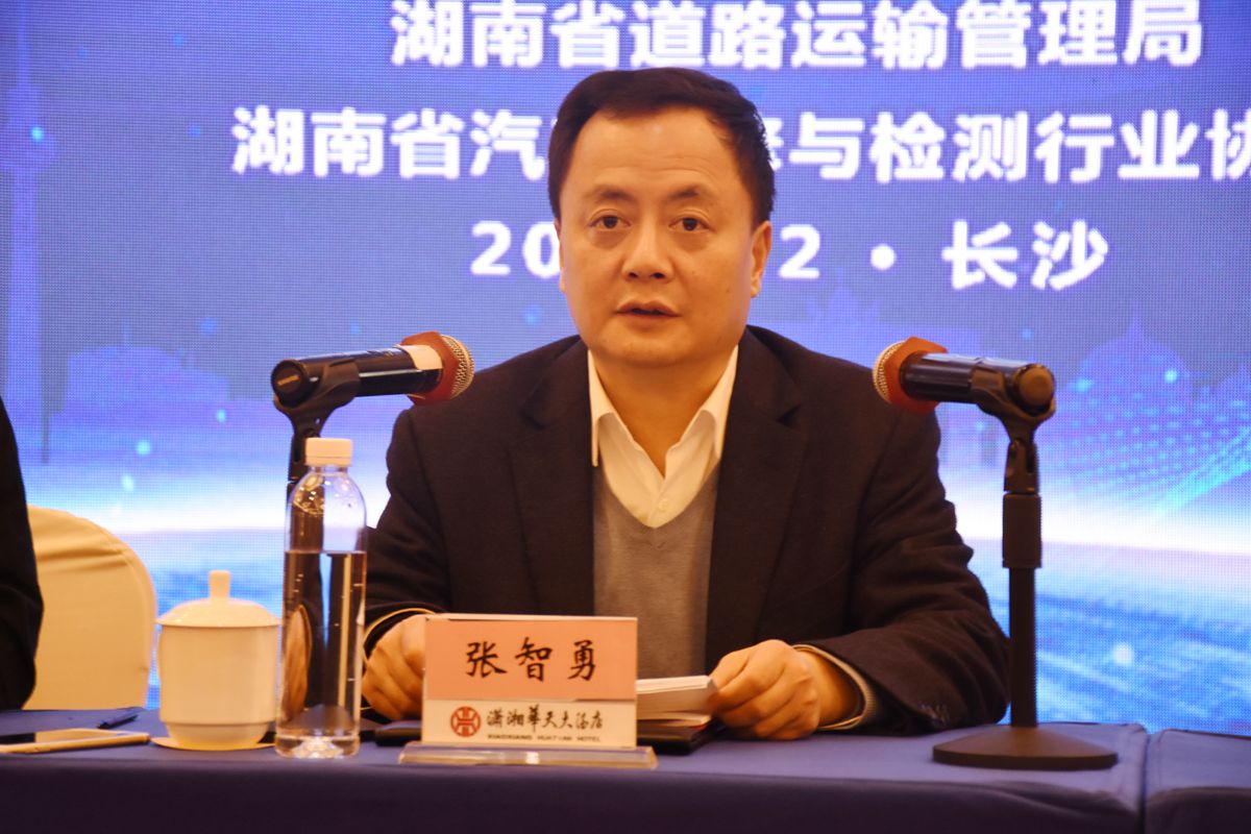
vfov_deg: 10.2
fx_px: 4691
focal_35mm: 135
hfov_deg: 15.2
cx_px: 626
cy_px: 417
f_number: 5.3
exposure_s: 1/40
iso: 1250
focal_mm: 90
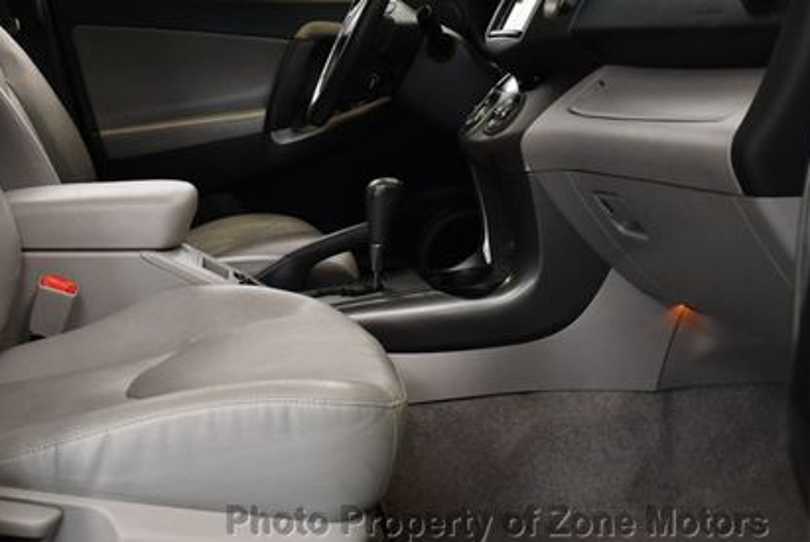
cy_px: 138
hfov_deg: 34.8
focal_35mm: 56
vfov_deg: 24.0
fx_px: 1261
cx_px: 203
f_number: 3.5
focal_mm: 18
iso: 900
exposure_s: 1/125
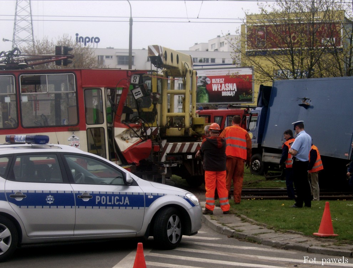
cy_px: 134
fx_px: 871
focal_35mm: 85
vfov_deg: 17.5
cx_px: 176
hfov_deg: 22.9
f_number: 6.9
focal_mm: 14.1
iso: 100
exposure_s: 1/227
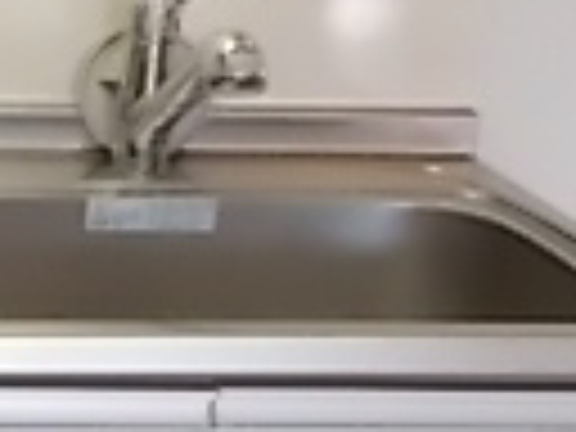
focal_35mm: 130
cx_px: -410
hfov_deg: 13.8
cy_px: 117
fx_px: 2163
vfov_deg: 11.4
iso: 200
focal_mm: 4.6
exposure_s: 1/25
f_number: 3.2
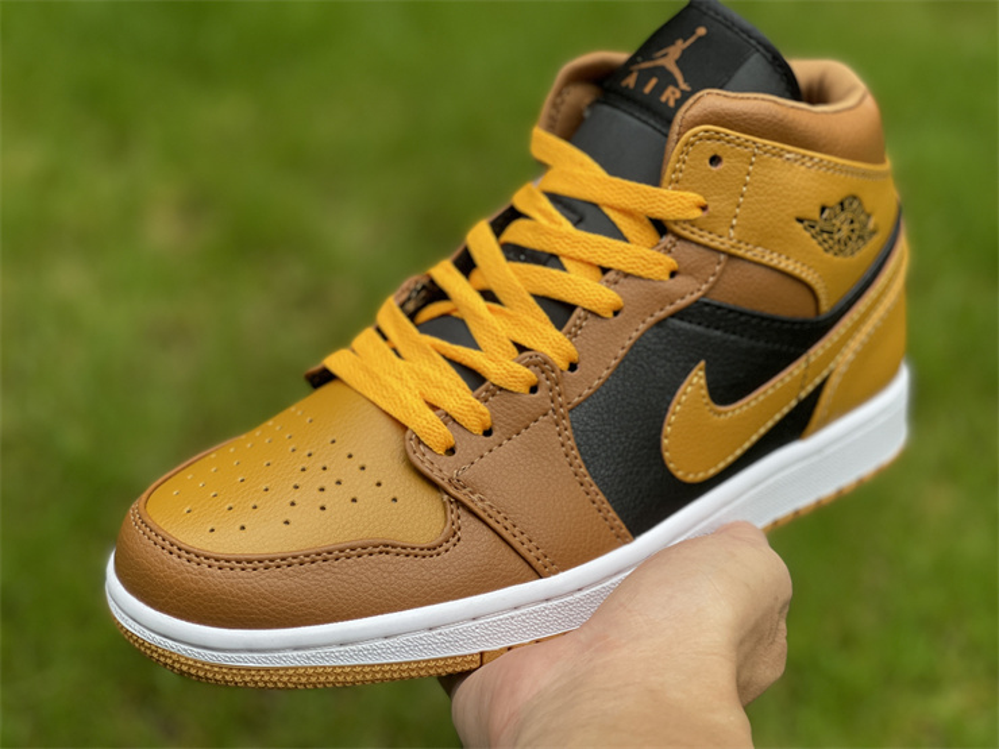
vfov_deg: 22.9
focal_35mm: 64
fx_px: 1847
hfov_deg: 30.3
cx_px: 500
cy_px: 374
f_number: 2.2
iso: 80
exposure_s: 1/121
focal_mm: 7.5
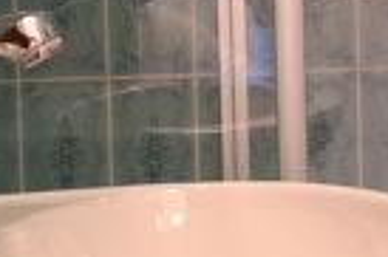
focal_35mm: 138
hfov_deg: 12.8
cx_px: 806
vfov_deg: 9.9
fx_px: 1486
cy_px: 14
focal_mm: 5.23
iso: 400
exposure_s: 1/50
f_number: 1.8
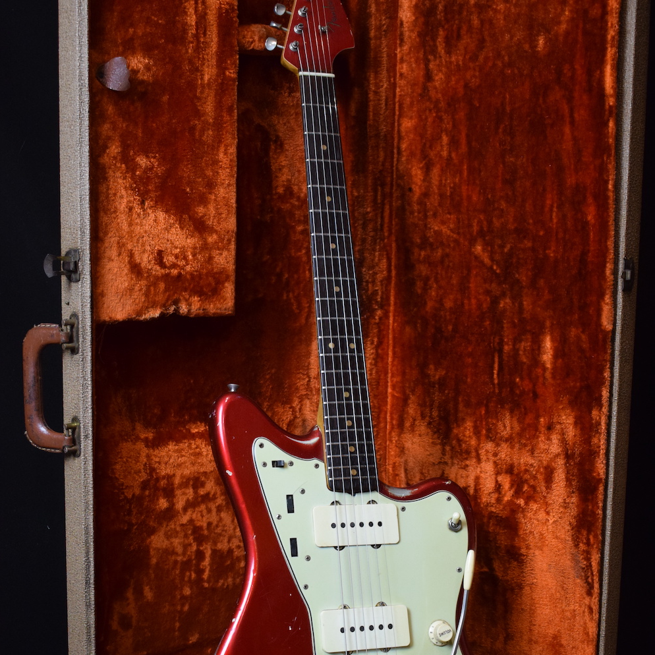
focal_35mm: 50
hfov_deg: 34.0
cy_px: 394
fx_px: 1070
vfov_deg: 33.9
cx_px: 327
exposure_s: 1/60
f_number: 4
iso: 2000
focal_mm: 26
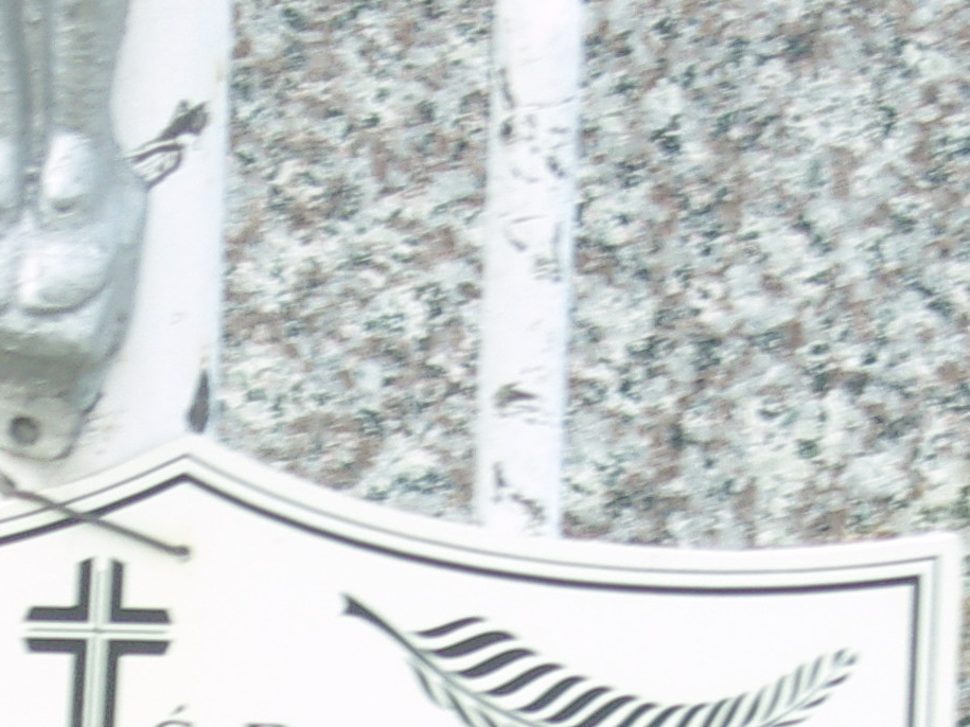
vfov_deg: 4.1
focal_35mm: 364
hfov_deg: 5.4
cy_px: 1210
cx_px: 302
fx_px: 10199
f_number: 5.2
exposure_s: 1/60
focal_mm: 21.9
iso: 100
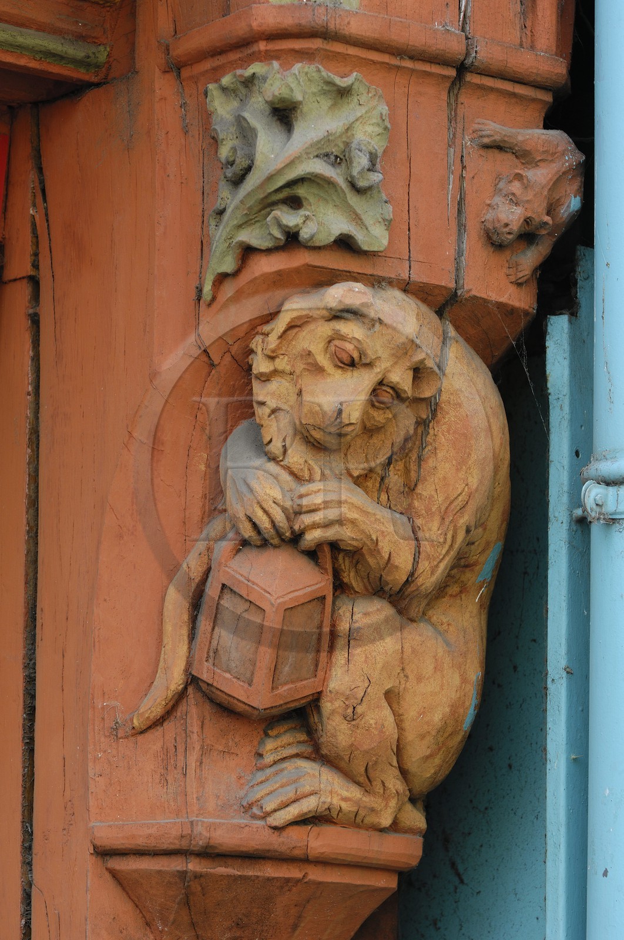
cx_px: 312
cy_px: 470
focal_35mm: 165
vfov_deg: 12.5
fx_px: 4303
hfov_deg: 8.3
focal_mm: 110
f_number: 3.3
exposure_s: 1/125
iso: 100
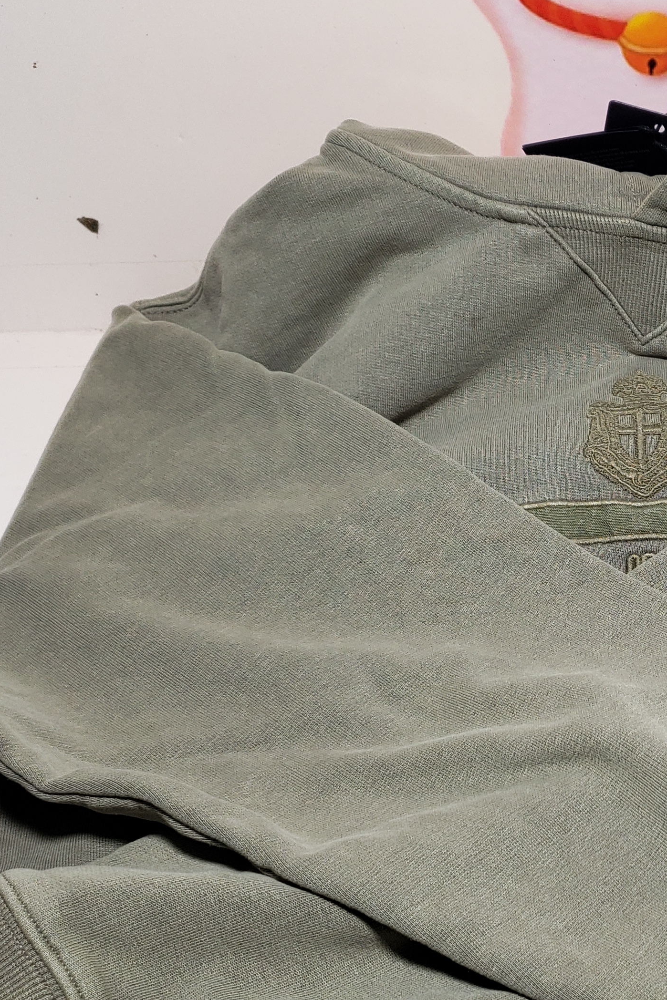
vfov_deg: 37.9
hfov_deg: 24.4
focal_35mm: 52
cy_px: 636
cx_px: 716
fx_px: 1445
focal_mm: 4.3
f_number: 1.5
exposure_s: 1/340
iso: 50
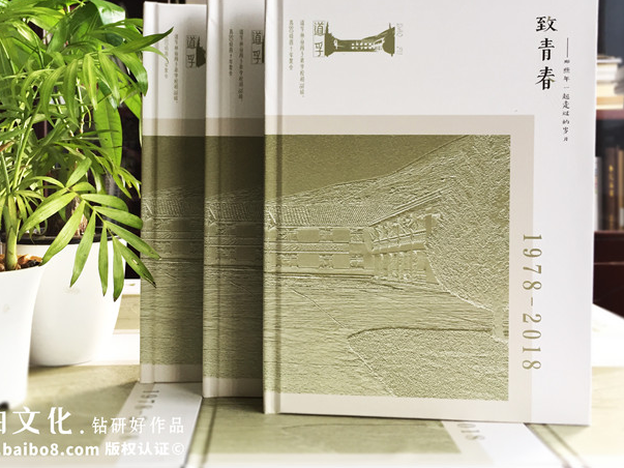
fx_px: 685
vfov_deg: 37.4
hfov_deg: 48.9
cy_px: 163
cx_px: 280
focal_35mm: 38
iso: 32
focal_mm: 4.15
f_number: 2.2
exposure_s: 1/33
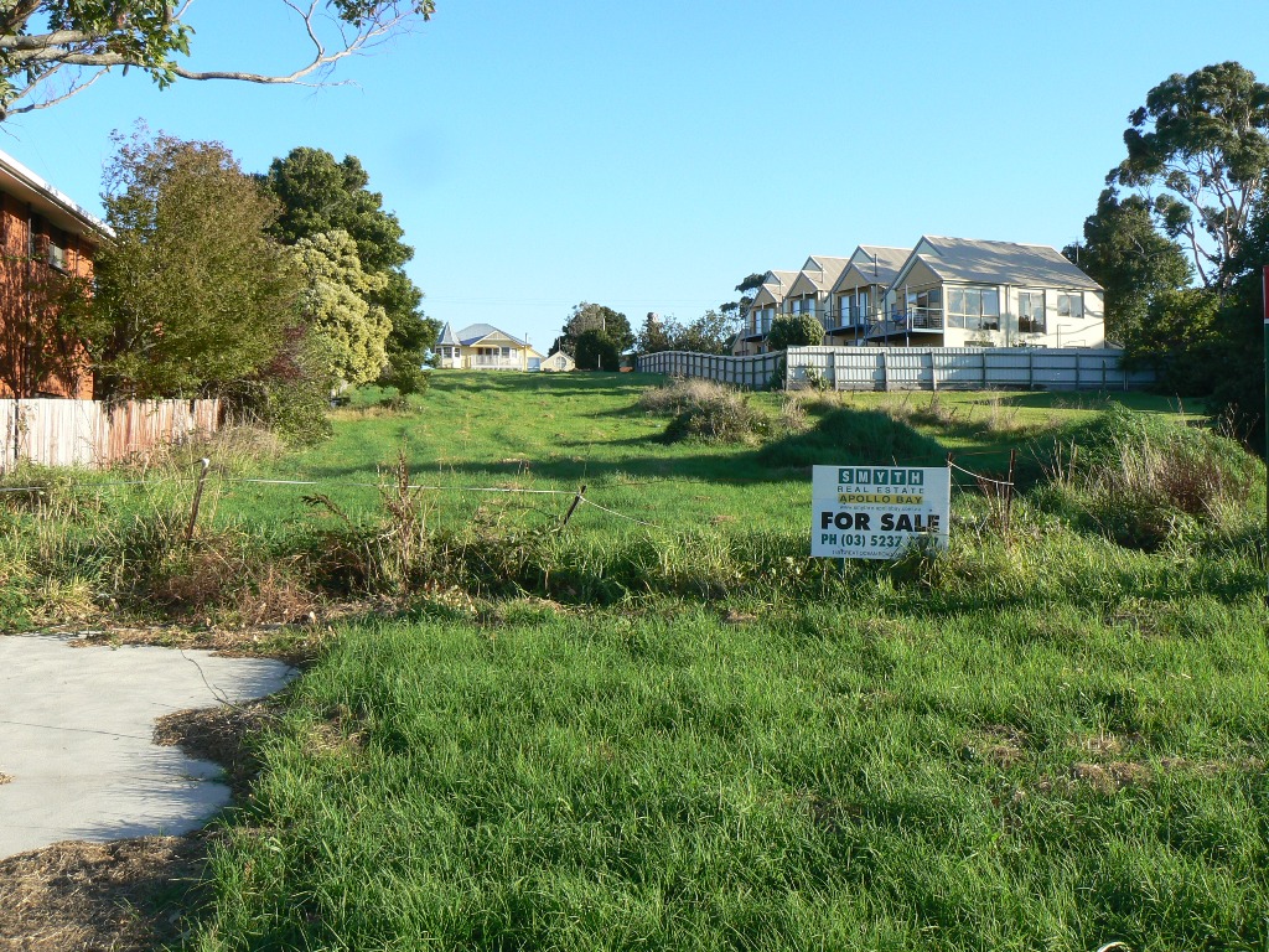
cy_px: 476
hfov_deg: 51.4
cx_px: 634
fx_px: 1320
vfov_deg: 39.7
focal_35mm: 36
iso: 80
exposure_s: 1/160
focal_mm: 6
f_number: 5.6
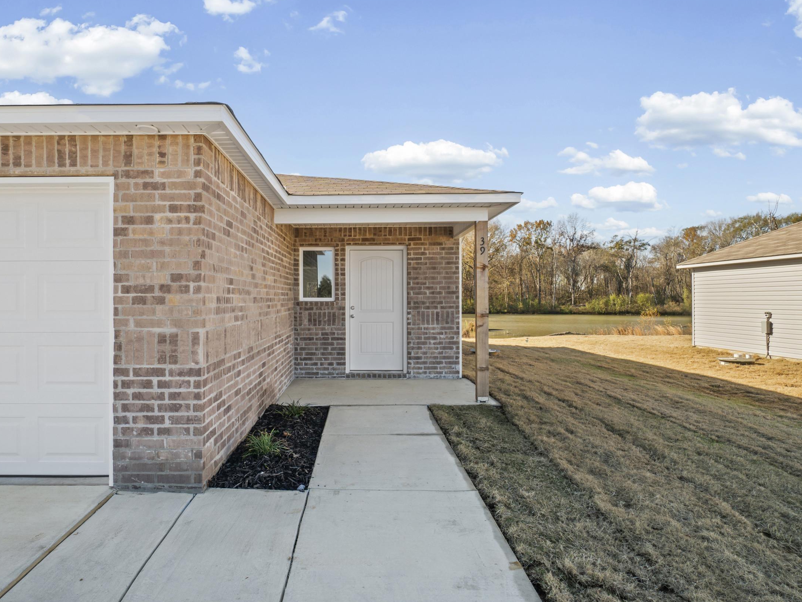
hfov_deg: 81.5
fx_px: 463
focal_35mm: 20
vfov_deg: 66.0
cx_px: 365
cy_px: 304
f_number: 9
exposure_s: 1/60
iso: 250
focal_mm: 12
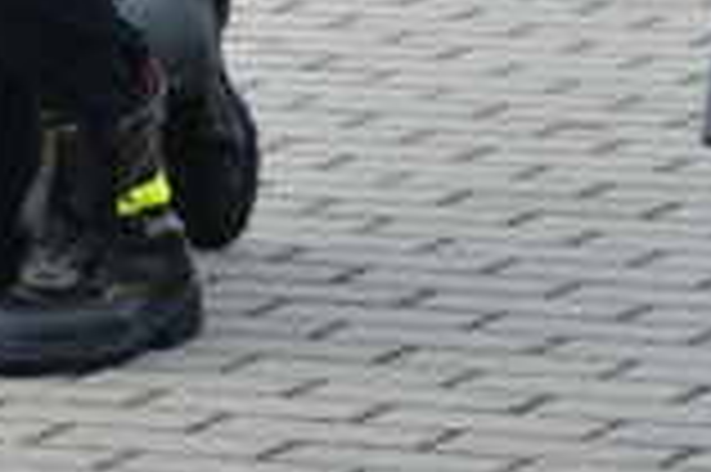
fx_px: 10476
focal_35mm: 531
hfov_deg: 3.8
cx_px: -968
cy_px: -614
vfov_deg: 2.6
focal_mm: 70
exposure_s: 1/640
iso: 800
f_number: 6.3
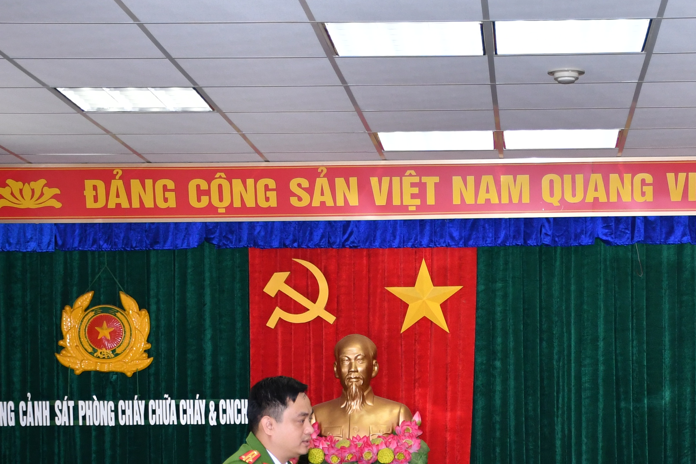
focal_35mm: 104
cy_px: 469
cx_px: 569
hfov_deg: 19.4
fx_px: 2011
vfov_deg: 13.0
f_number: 4
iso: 800
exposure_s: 1/200
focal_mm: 30
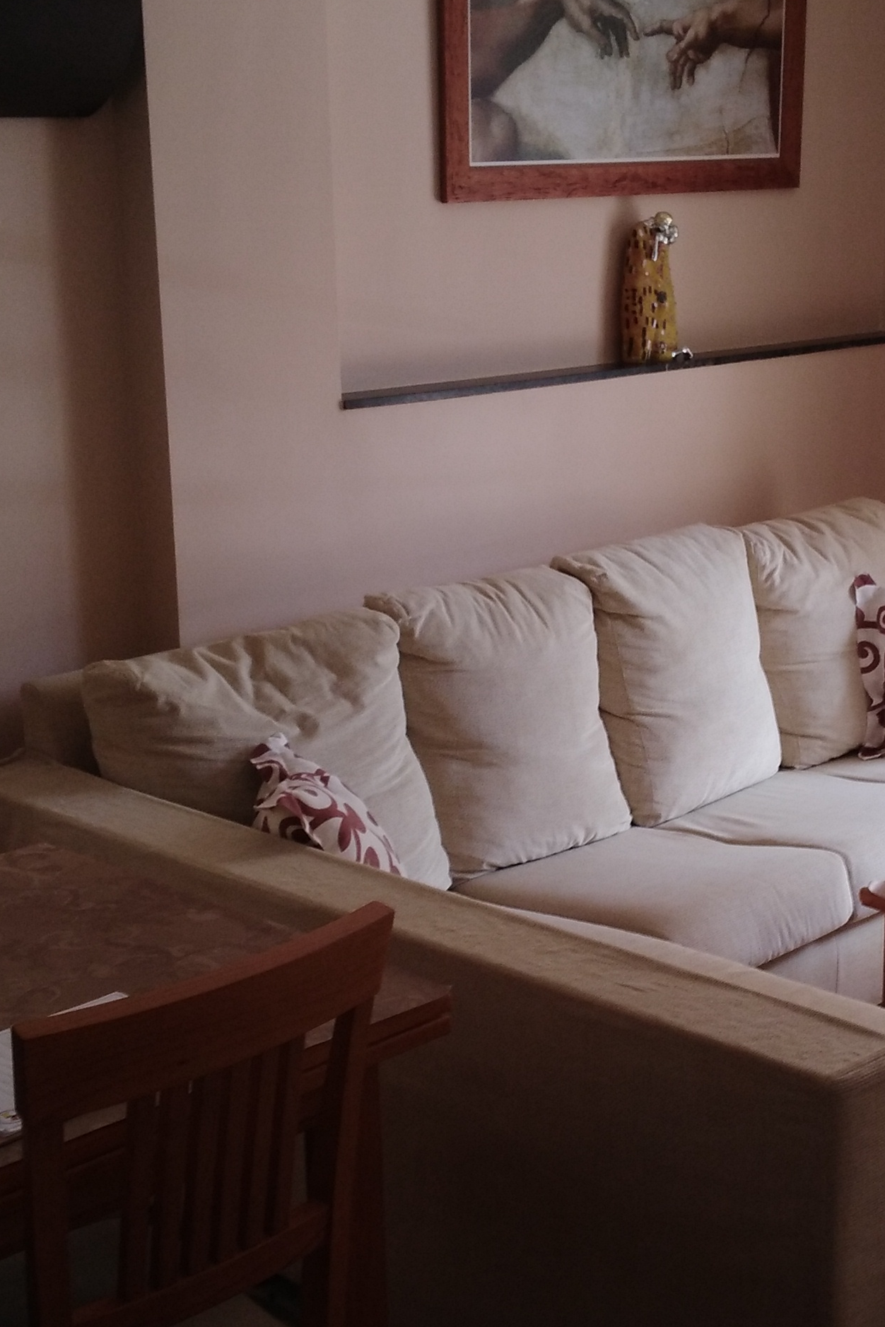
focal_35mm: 58
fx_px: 2139
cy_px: 705
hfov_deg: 23.3
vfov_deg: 34.5
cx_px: 602
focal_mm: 3.83
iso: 150
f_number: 2.2
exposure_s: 1/30.1
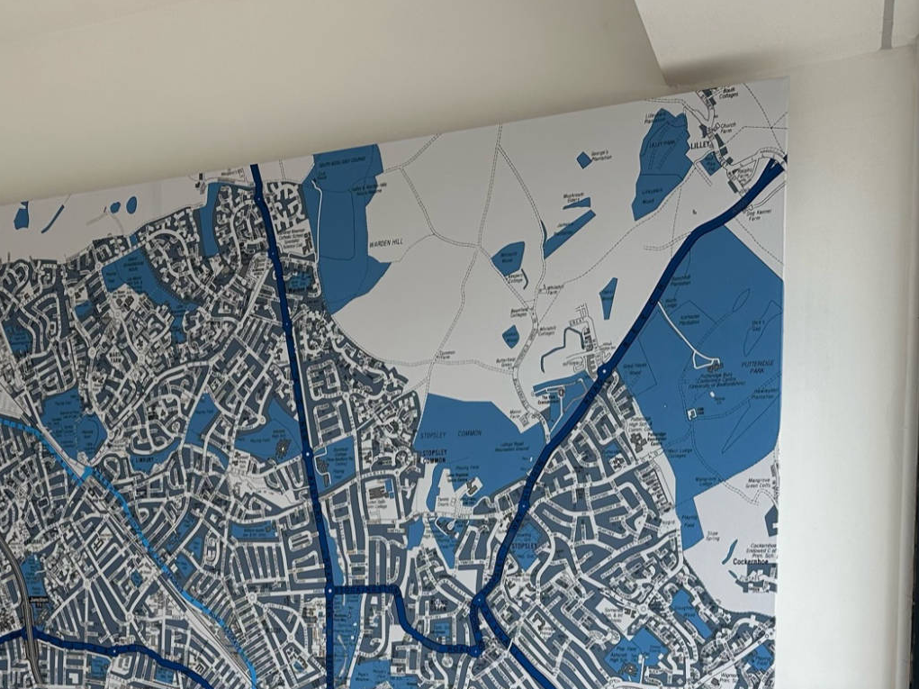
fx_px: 1247
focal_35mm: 47
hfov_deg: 39.4
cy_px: 657
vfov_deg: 29.2
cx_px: 229
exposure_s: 1/558
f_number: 1.78
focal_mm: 6.86
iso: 80
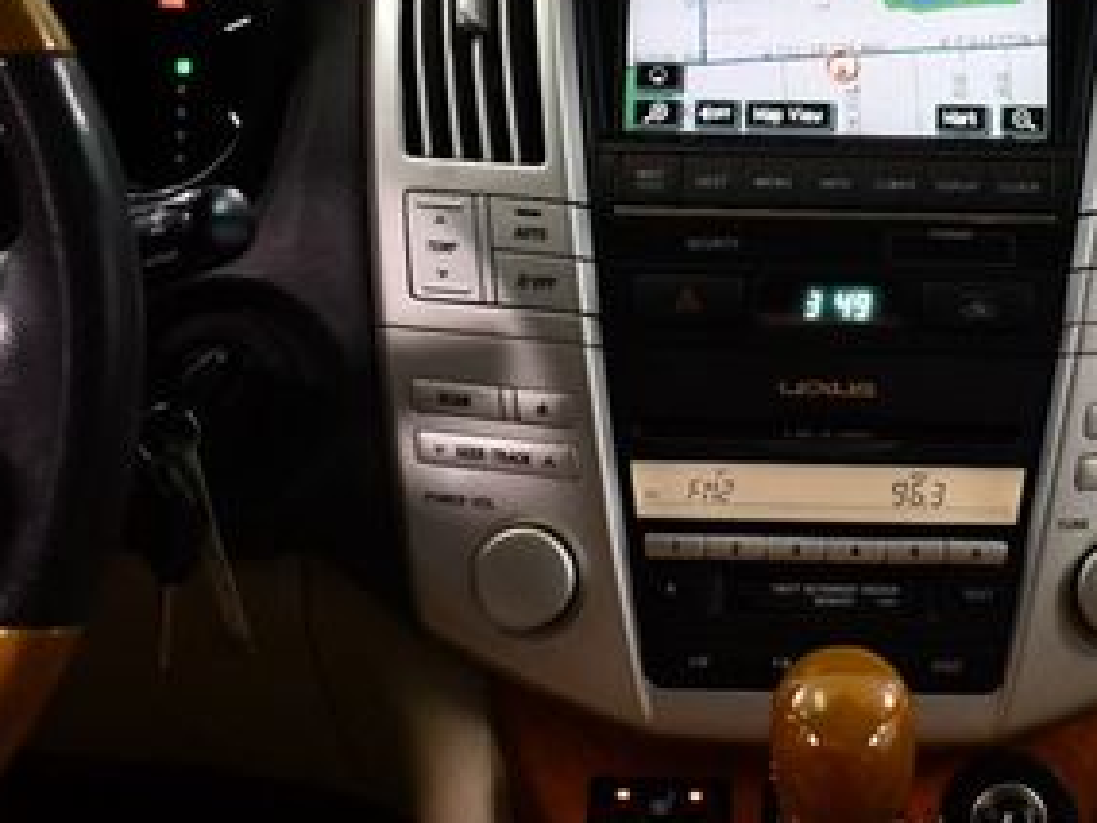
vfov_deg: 18.6
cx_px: 830
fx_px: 2472
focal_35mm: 78
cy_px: 89
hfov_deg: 24.7
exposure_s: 1/125
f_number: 3.5
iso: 1250
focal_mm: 18
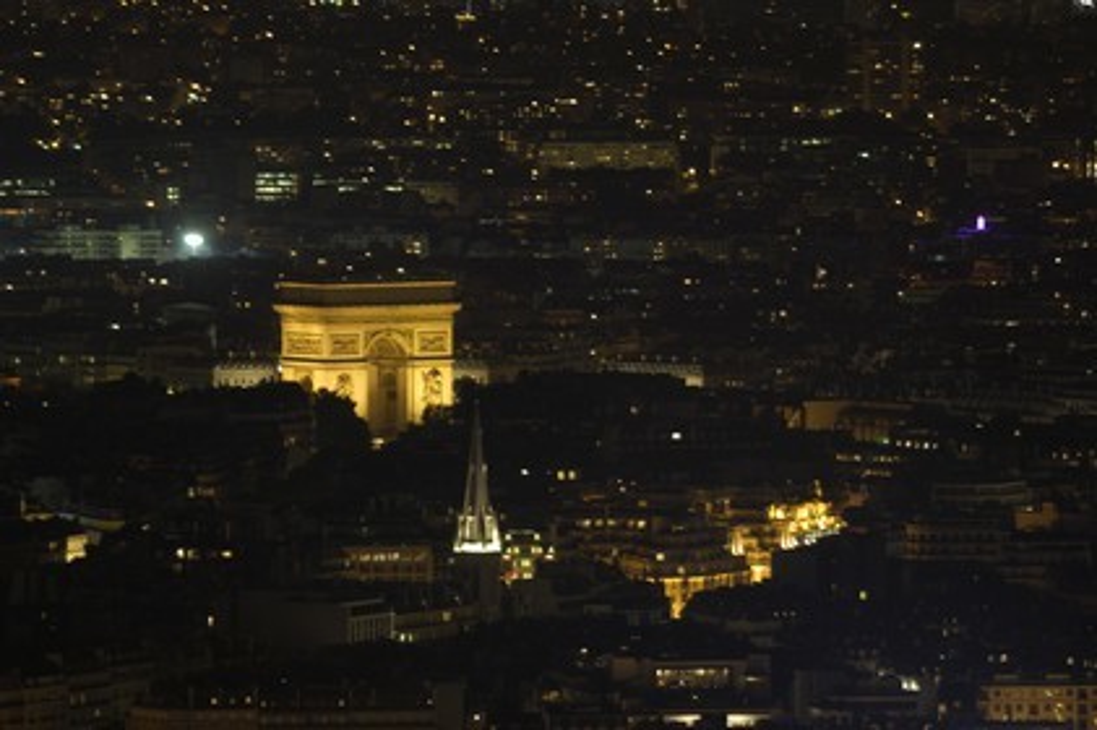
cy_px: 365
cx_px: 548
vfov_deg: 3.1
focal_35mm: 450
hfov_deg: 4.6
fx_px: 13701
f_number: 5.6
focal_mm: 300
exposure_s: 3
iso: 100
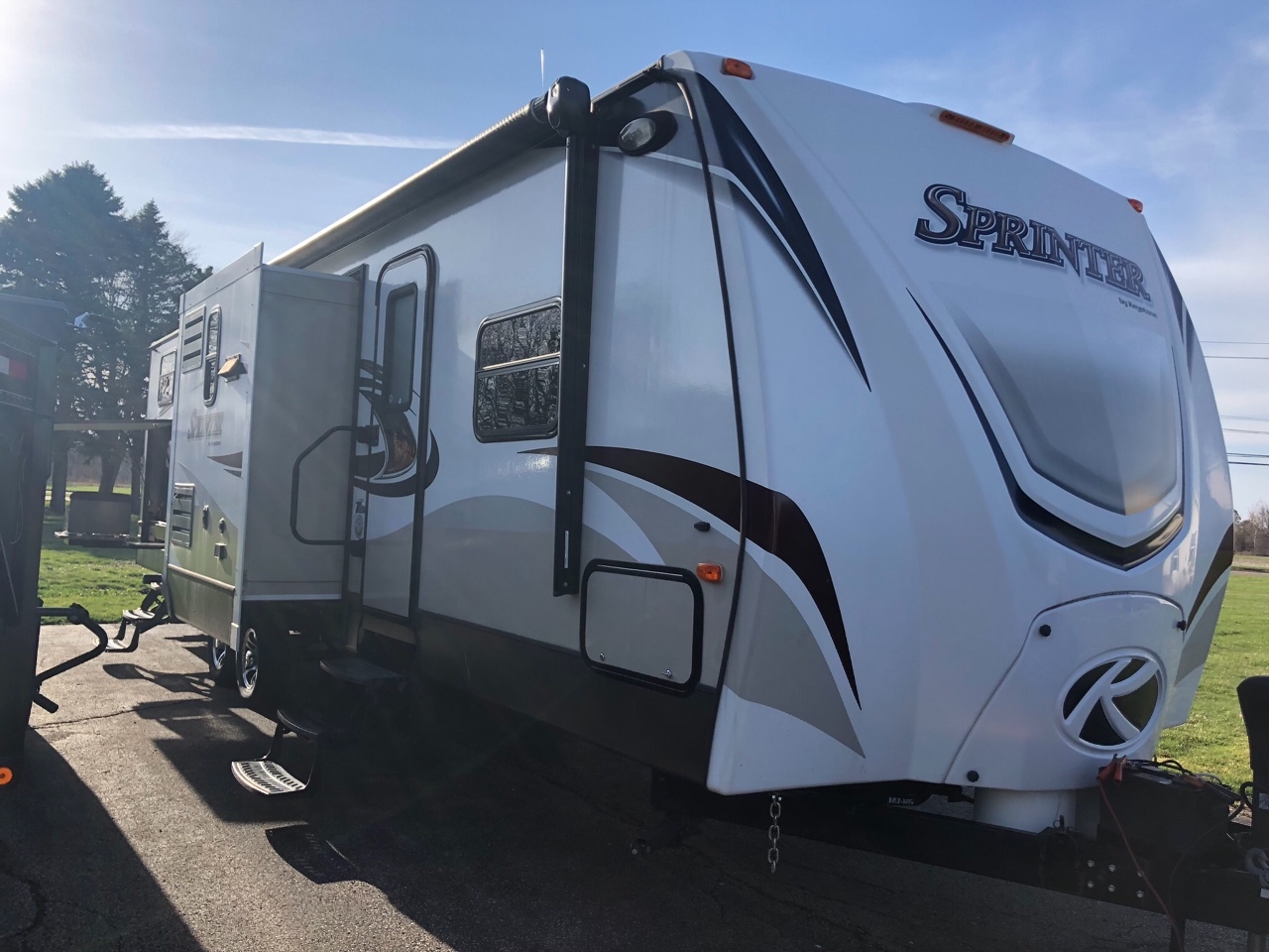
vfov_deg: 49.7
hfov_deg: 63.4
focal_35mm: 28
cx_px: 634
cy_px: 476
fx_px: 1026
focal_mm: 3.99
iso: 20
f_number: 1.8
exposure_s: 1/1263
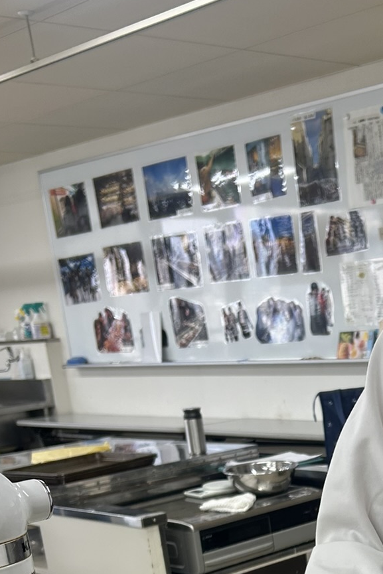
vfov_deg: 28.9
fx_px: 1021
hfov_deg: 20.4
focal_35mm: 64
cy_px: 609
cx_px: 407
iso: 50
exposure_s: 1/120
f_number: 1.5
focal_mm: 5.7
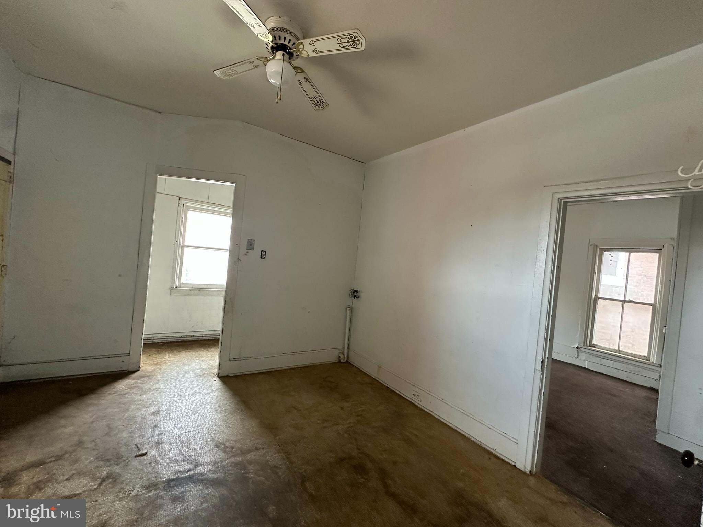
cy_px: 264
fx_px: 284
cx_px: 352
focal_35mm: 14
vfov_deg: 85.7
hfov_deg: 102.1
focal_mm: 2.22
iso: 250
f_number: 2.2
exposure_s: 1/60
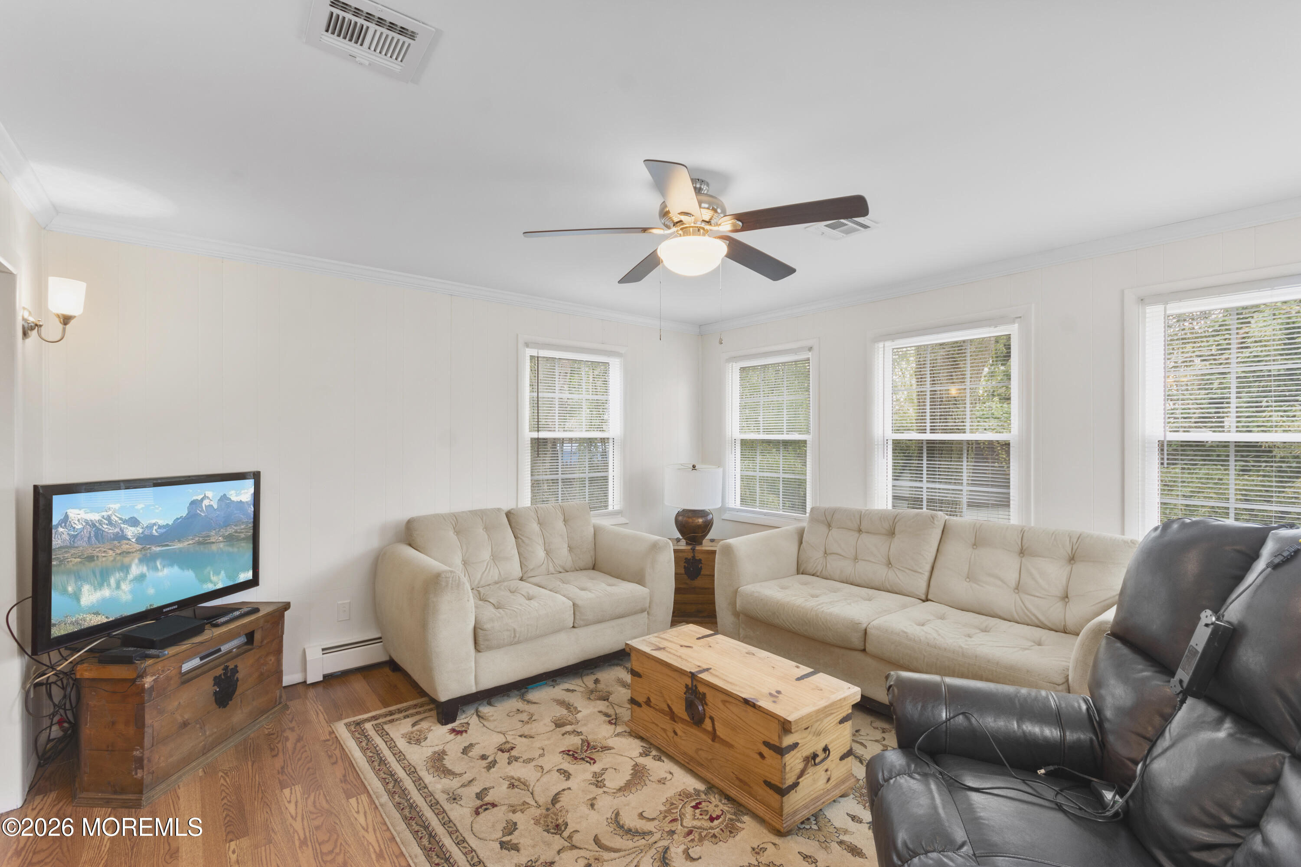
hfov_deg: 100.4
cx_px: 650
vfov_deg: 77.3
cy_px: 434
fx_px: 542
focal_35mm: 15
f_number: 8
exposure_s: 1/2.5
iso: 250
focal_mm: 10
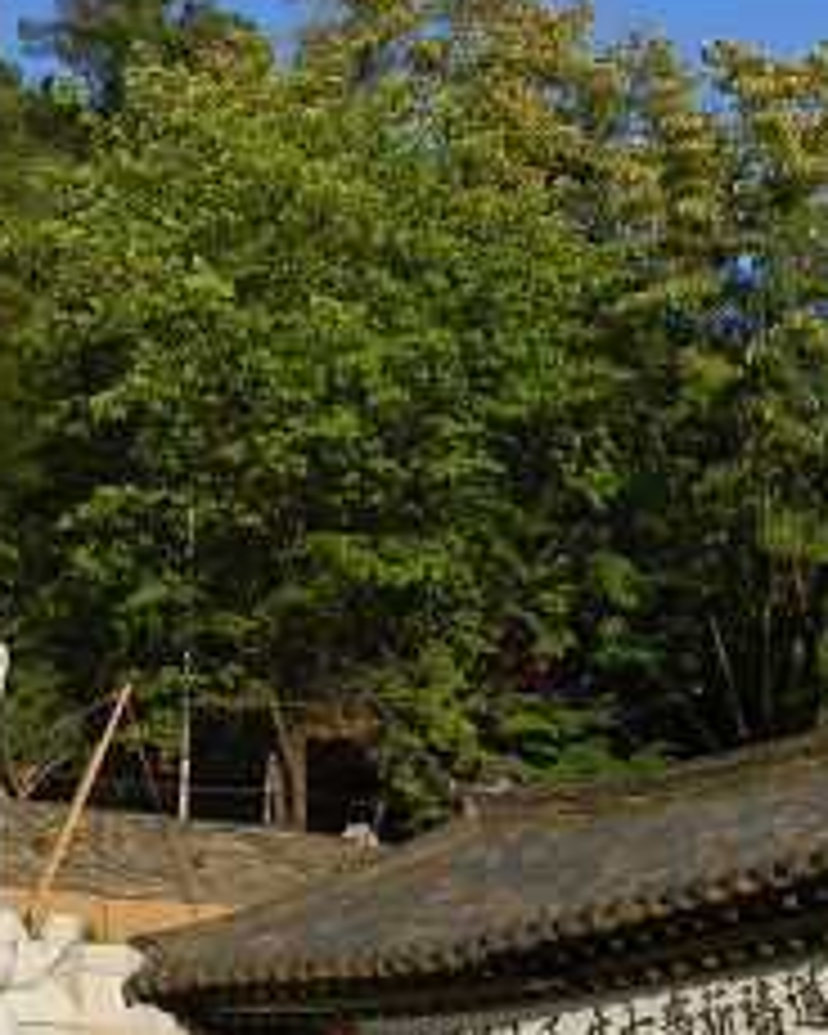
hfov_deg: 18.5
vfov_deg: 23.0
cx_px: 369
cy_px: 646
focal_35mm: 83
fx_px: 2542
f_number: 3.5
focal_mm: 5
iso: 80
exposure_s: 1/833
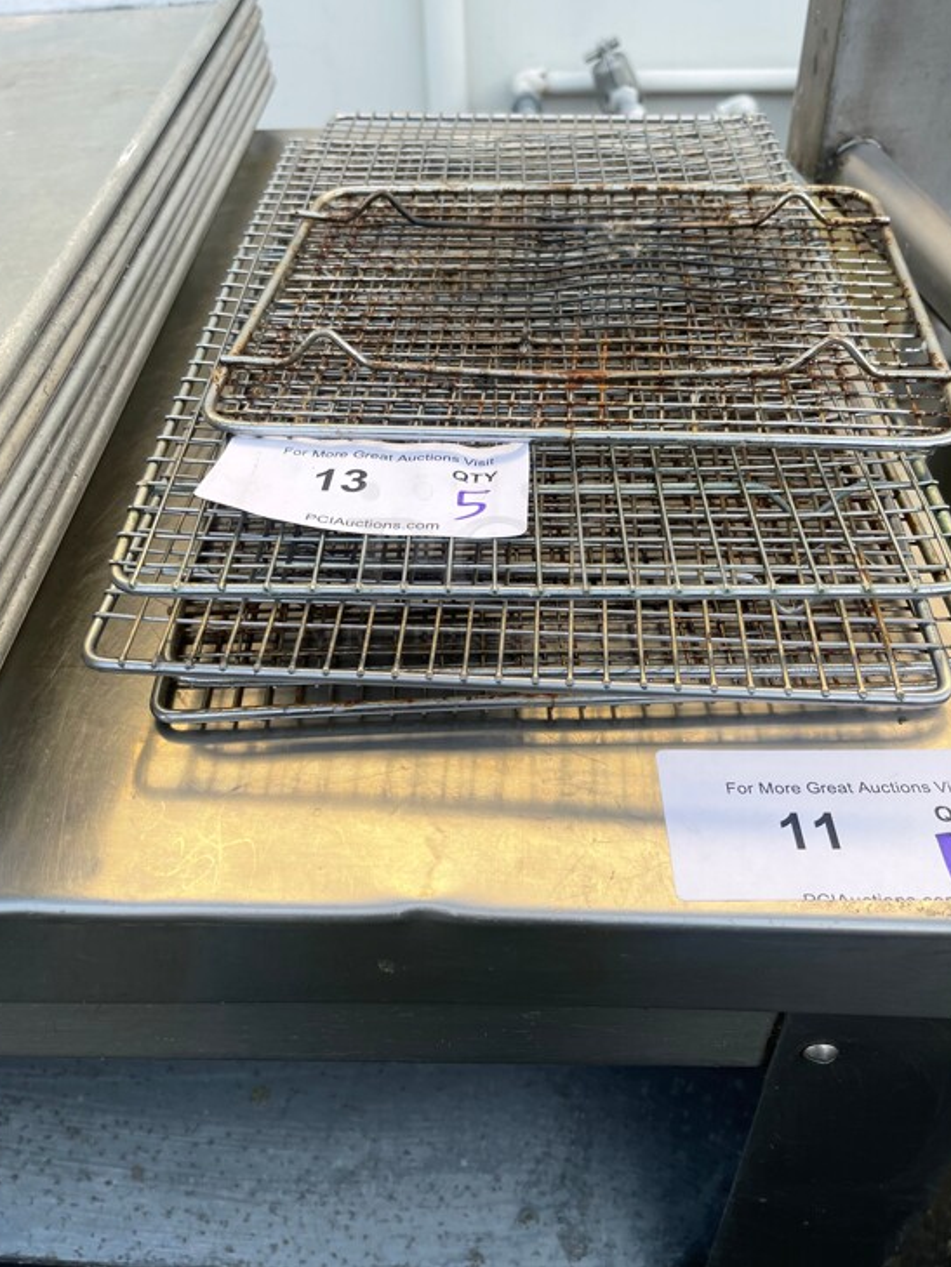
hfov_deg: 48.2
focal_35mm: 29
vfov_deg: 61.5
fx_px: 1062
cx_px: 476
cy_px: 562
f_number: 1.6
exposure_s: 1/496
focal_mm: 5.1
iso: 32
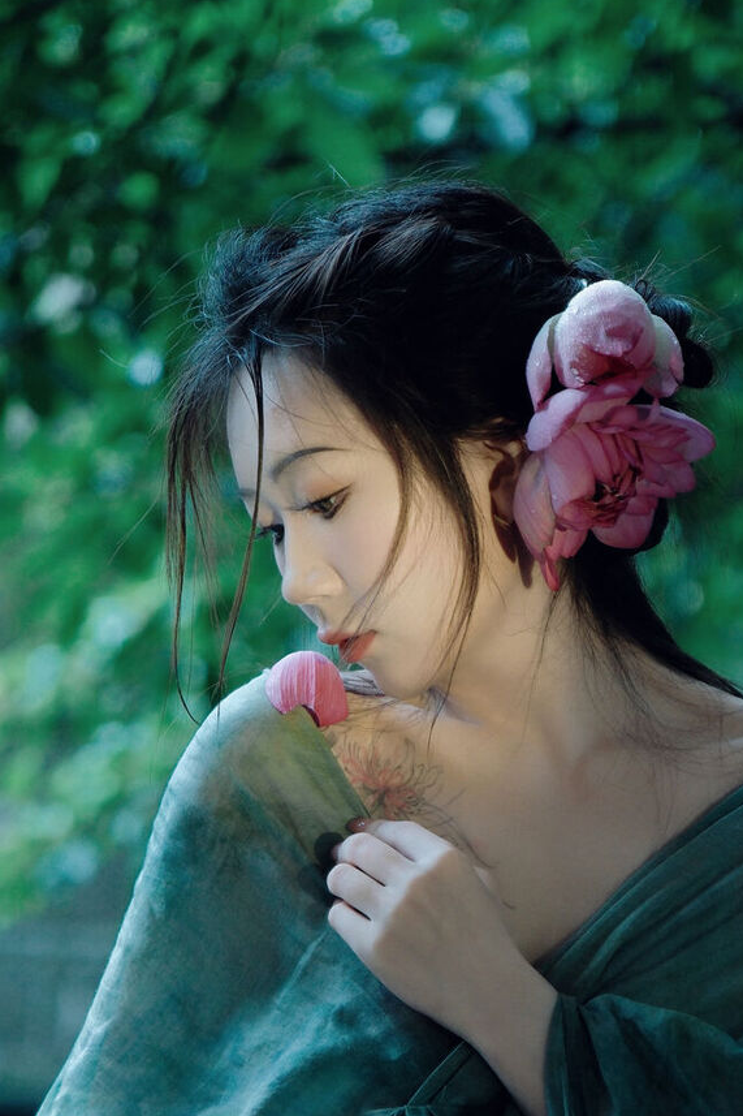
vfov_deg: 10.6
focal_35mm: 193
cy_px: 986
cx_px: 412
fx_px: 5977
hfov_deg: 7.1
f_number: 2.8
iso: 800
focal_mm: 70
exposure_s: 1/125
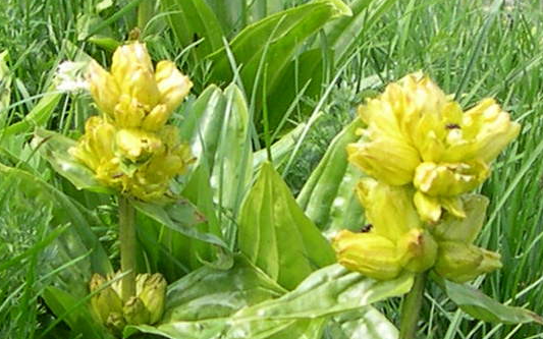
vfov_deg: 9.6
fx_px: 2012
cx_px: 46
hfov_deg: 15.2
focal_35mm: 136
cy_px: 235
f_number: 2.8
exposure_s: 1/235
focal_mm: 8
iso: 100
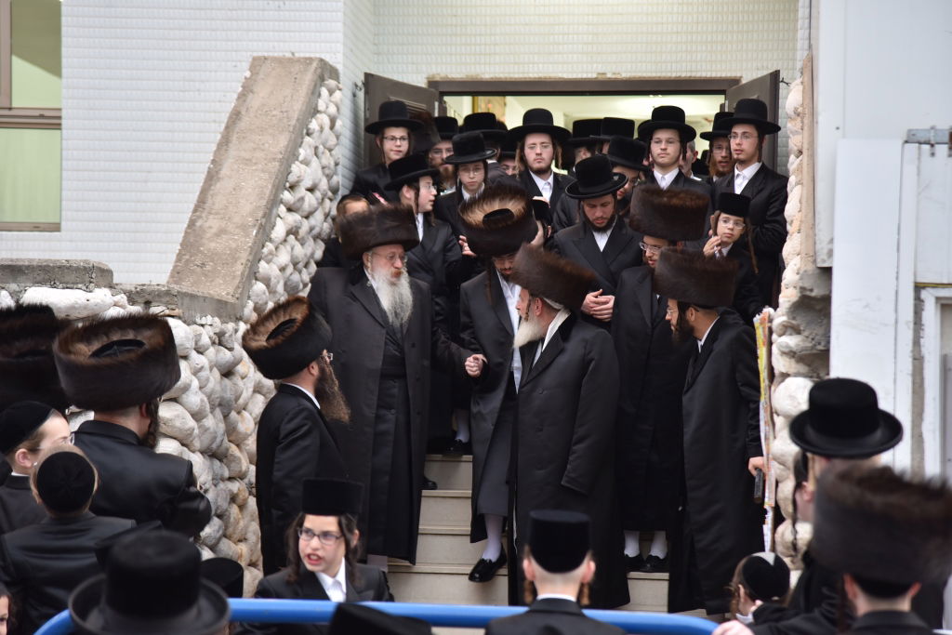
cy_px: 318
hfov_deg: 18.6
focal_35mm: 110
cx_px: 476
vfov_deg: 12.5
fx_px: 2909
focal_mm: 110
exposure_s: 1/80
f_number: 4
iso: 320
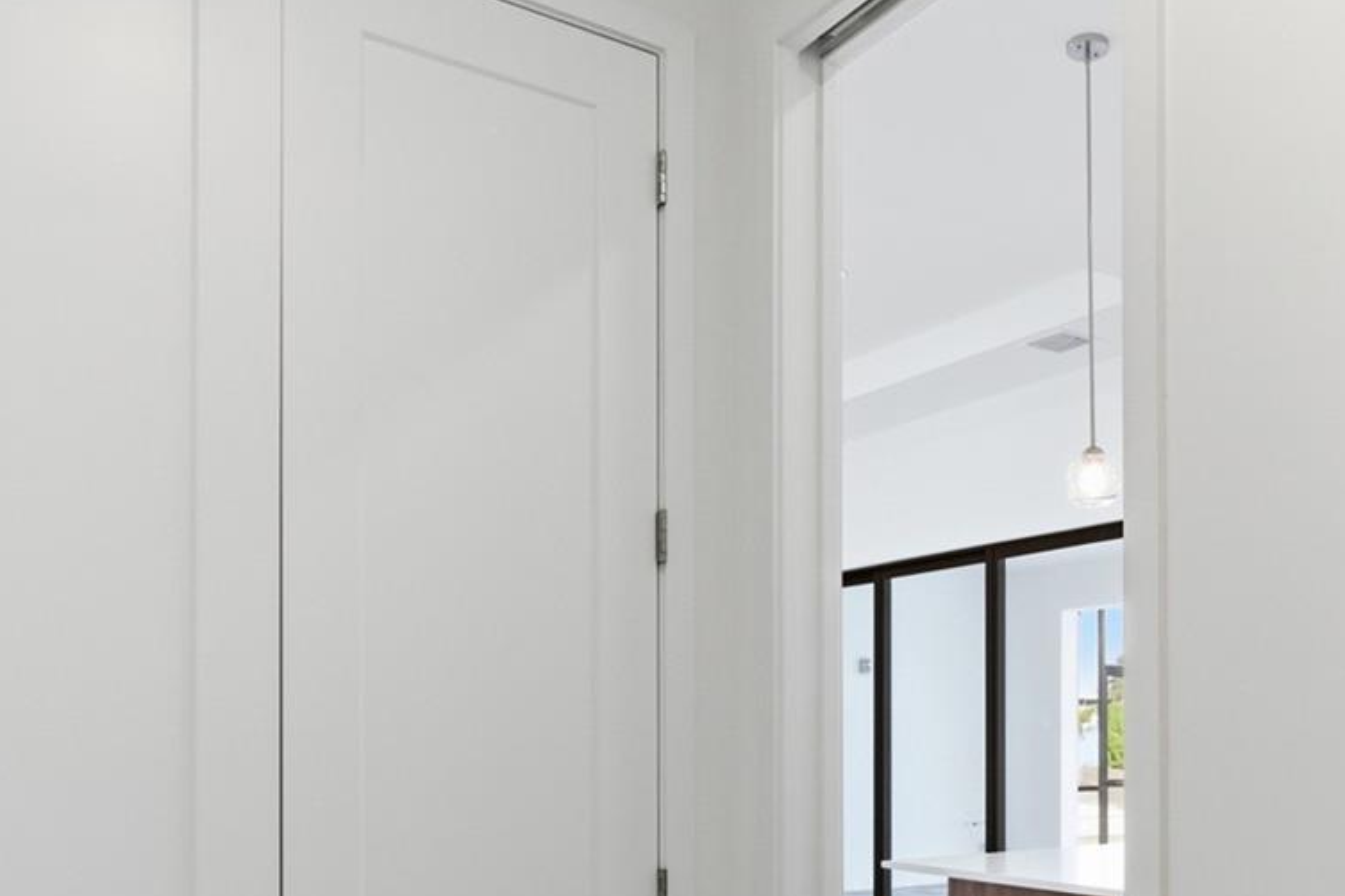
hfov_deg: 54.7
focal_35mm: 34
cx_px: 897
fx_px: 1270
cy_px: 732
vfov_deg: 37.3
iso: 400
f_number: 9
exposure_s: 1/125
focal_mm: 16
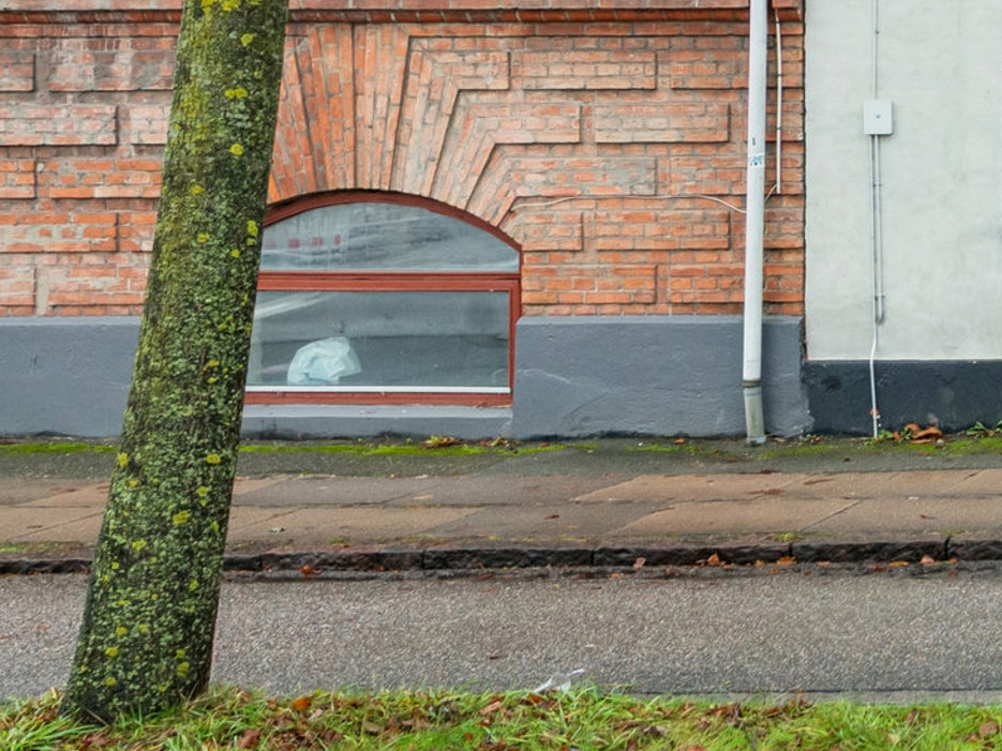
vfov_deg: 18.3
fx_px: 2286
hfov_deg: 19.7
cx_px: 1696
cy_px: 45
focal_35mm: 79
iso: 400
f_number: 10
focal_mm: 20
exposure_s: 1/15
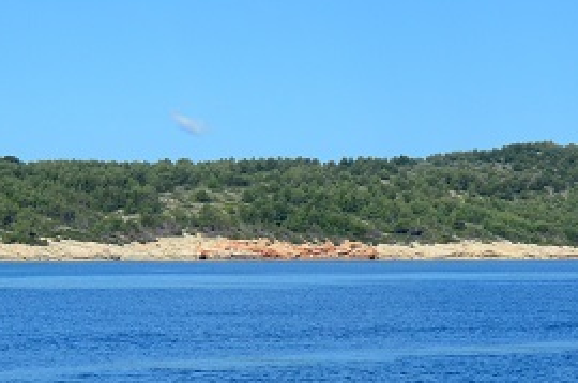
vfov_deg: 10.2
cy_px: 358
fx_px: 2132
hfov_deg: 15.4
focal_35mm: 133
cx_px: 239
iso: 400
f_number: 4
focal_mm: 24
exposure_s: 1/3200
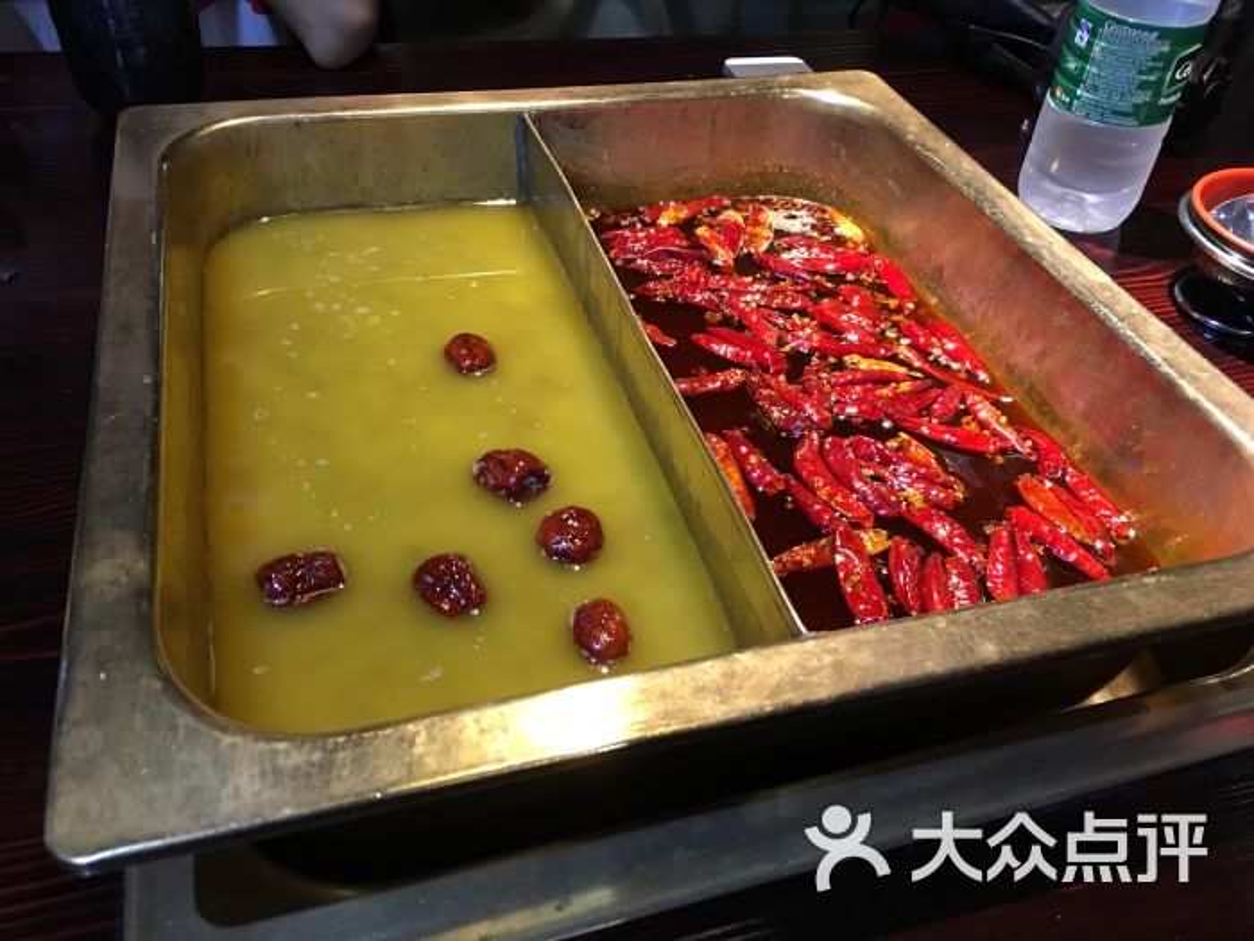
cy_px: 470
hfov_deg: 61.7
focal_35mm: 29
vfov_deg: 48.2
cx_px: 627
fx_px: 1051
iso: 125
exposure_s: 1/17
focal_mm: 4.15
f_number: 2.2
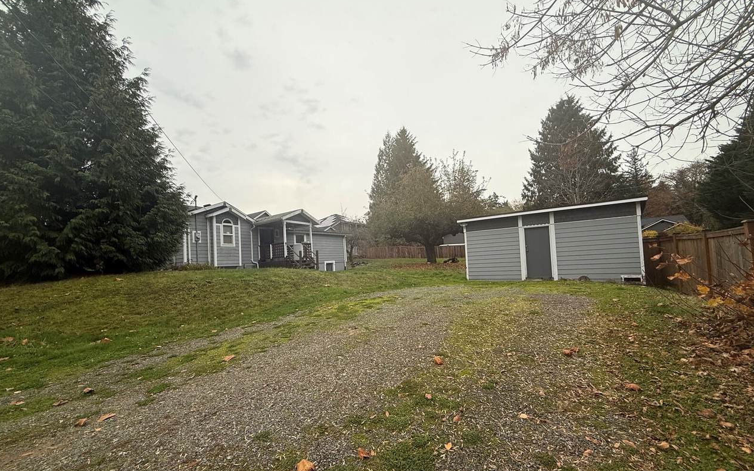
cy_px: 249
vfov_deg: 74.7
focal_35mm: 15
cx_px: 377
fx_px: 308
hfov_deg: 101.5
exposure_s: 1/333
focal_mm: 2.22
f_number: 2.2
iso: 50
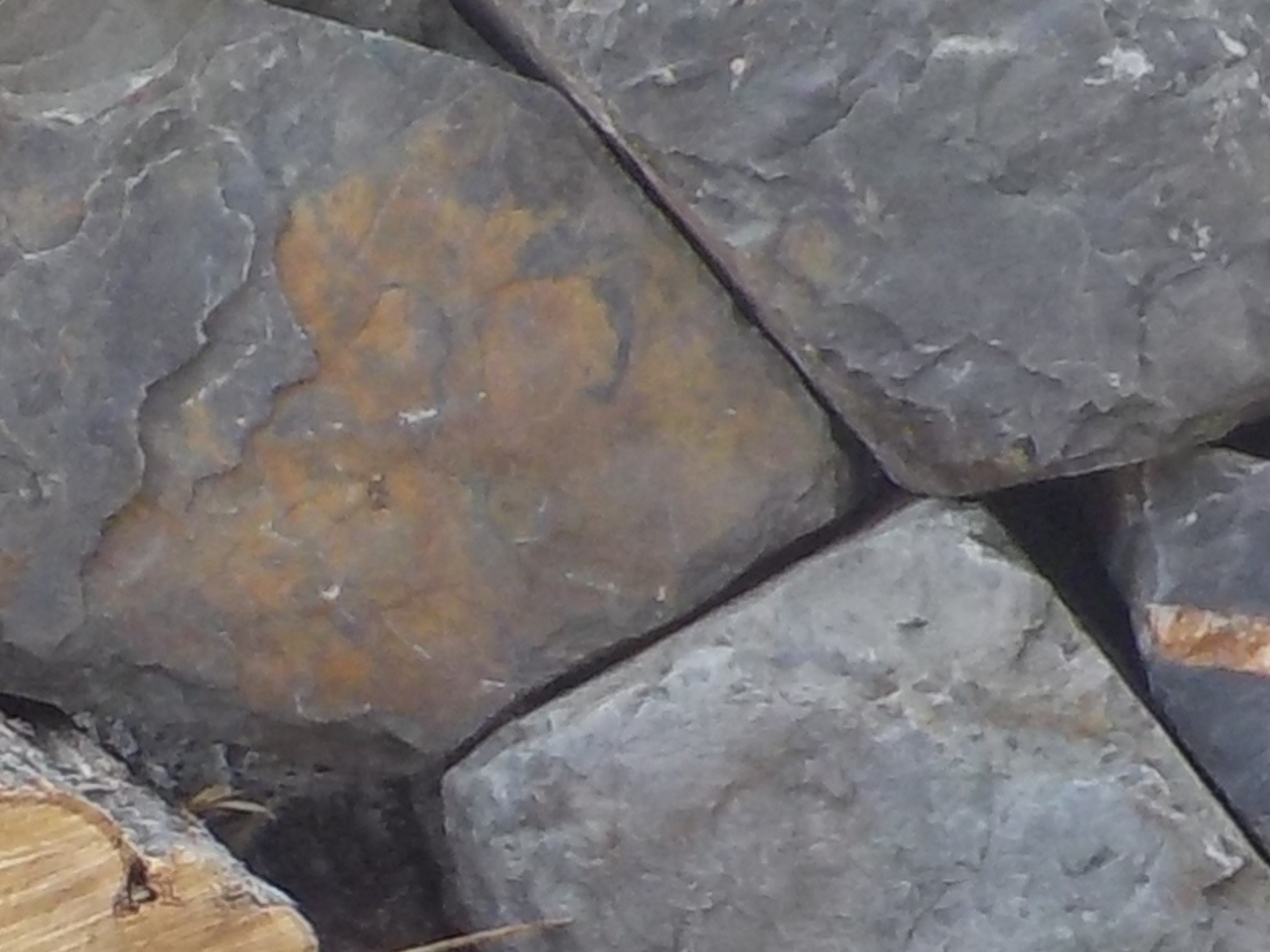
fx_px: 5834
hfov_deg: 11.8
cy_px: 884
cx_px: -689
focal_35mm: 159
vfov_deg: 9.3
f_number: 3.3
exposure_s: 1/80
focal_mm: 4.1
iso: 125
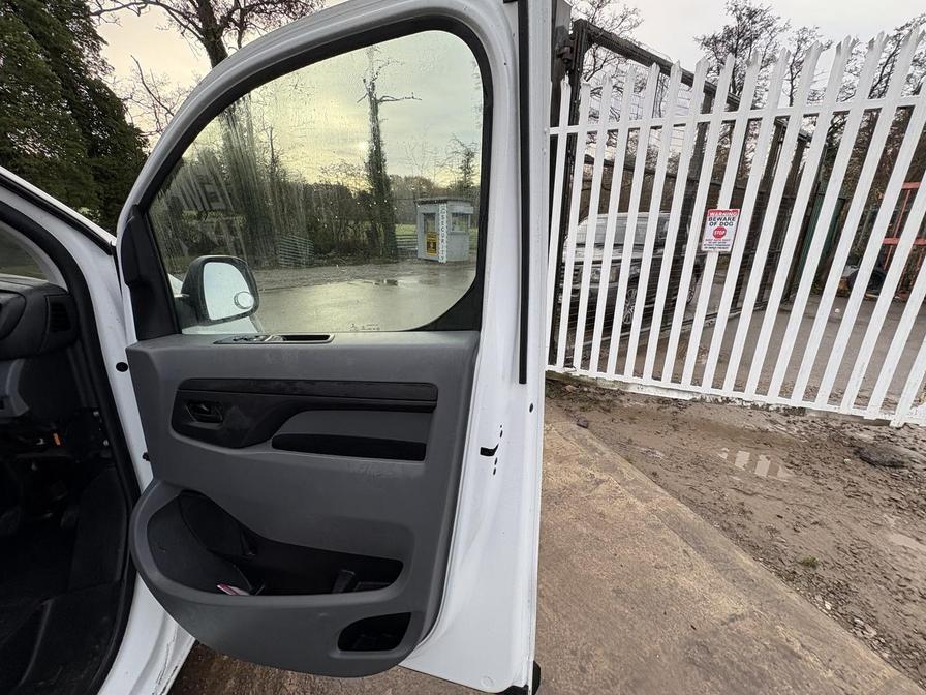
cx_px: 463
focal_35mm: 14
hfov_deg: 102.1
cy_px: 348
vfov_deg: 85.7
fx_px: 375
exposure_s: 1/172
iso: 40
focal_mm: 2.22
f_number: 2.2
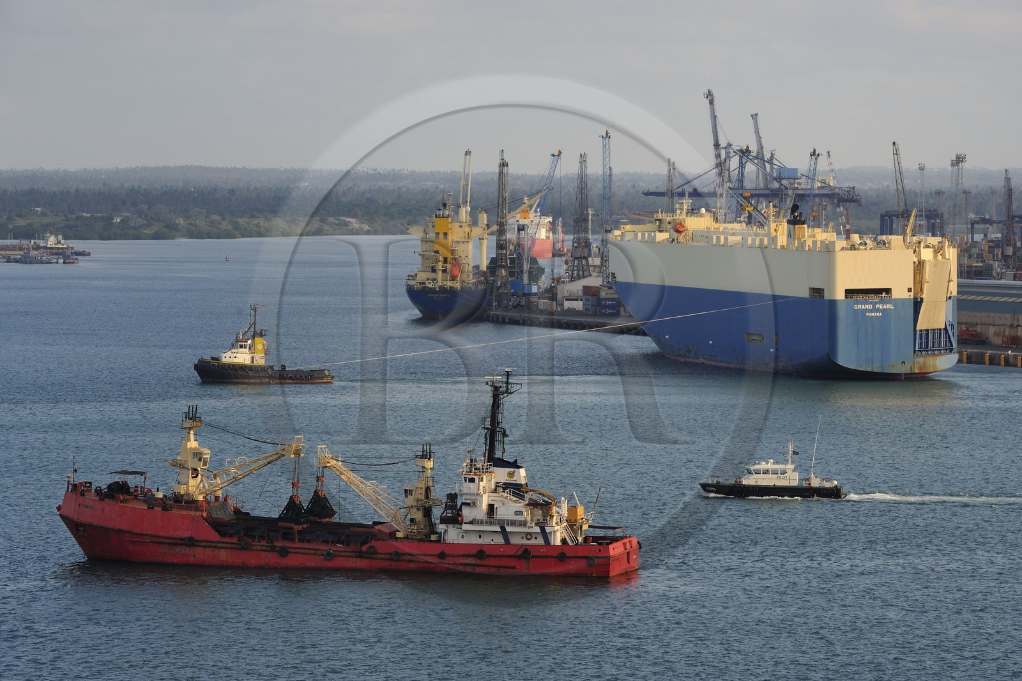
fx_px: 4399
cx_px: 511
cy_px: 340
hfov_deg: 13.3
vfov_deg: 8.9
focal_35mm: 155
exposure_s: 1/200
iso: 400
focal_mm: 155
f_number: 10
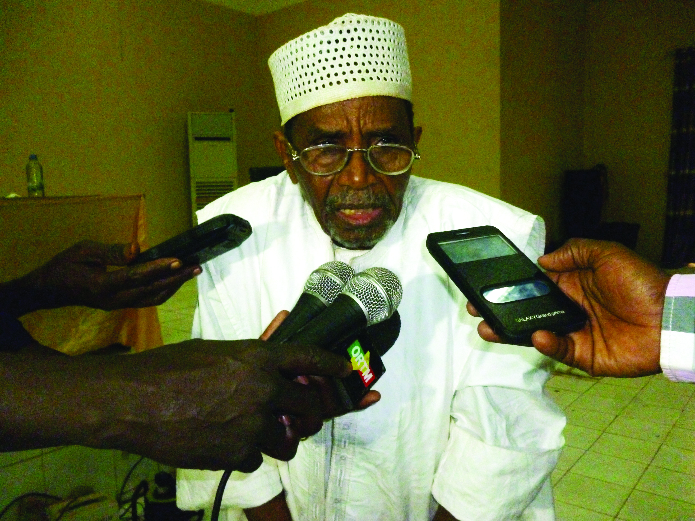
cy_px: 260
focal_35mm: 28
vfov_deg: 49.7
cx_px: 348
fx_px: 562
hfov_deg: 63.4
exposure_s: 1/60
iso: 400
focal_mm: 5
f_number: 3.1
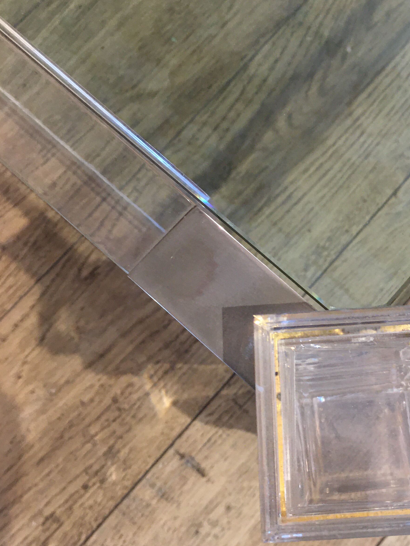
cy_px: 271
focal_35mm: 50
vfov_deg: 38.2
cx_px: 349
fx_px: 790
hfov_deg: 28.3
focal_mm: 4.15
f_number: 2.2
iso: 50
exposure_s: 1/17
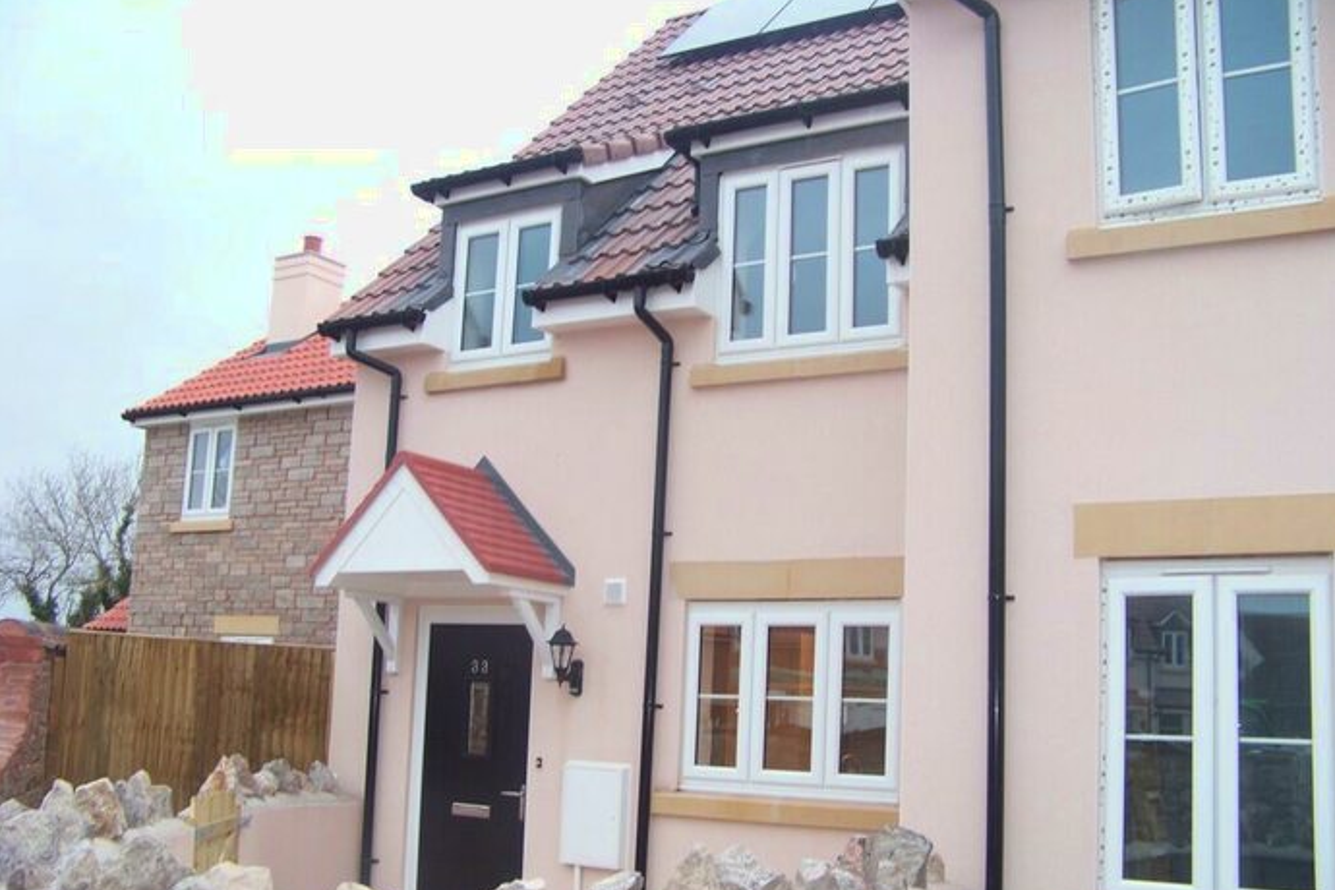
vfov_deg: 35.0
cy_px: 494
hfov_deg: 50.7
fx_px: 1409
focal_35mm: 38
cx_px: 673
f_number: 3.2
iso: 64
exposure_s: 1/40
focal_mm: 5.85
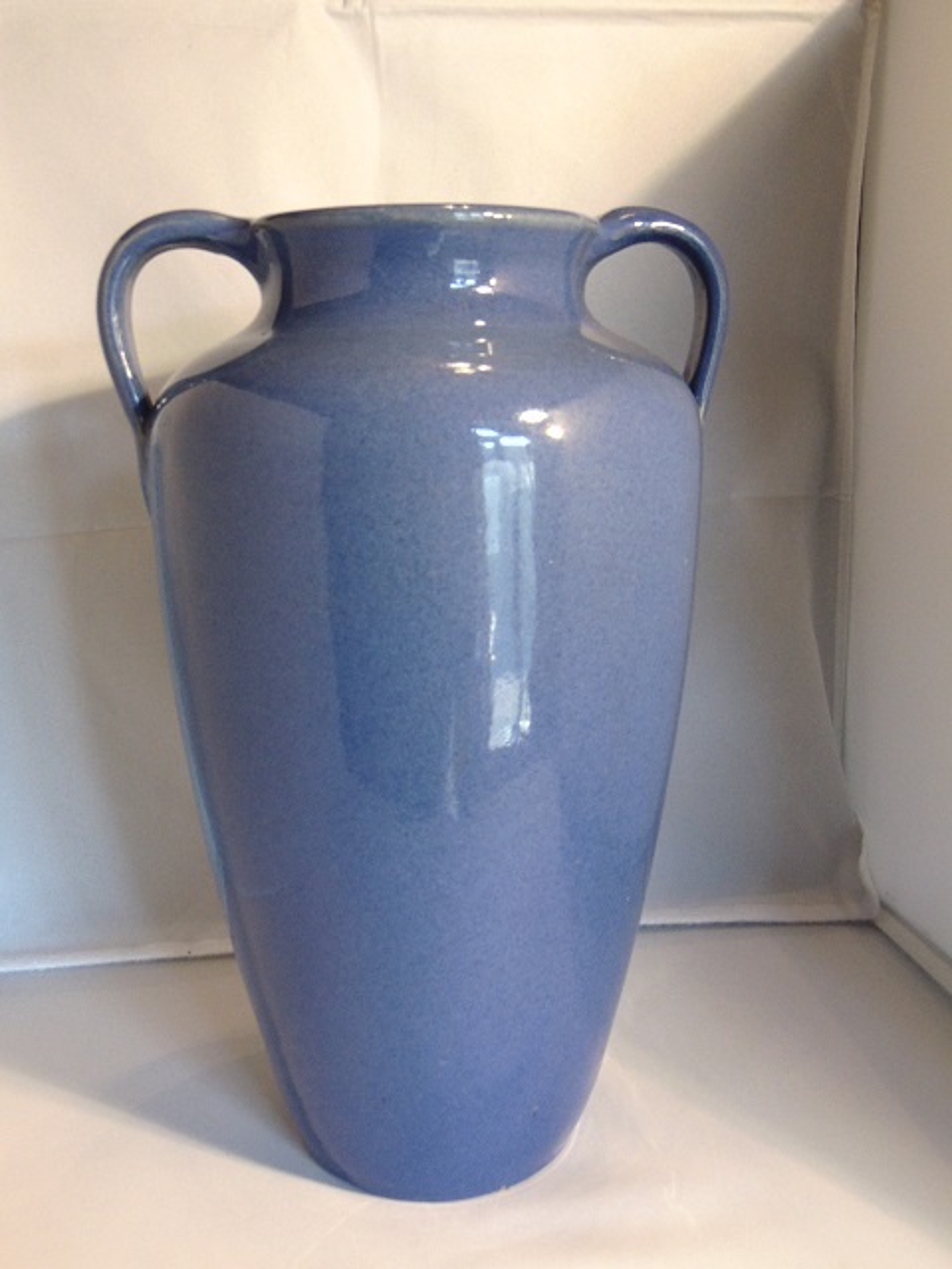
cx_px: 476
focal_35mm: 35
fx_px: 1283
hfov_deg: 40.7
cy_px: 634
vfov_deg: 52.6
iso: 160
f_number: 3.2
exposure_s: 1/30
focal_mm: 6.3
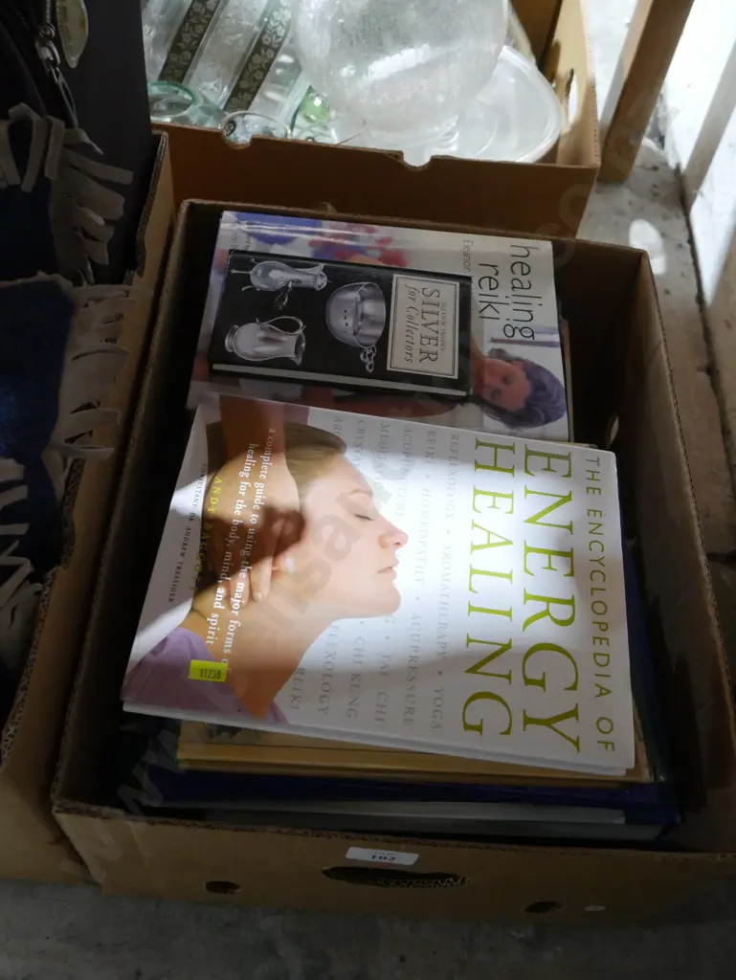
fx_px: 963
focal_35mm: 34
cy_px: 490
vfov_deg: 53.9
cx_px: 368
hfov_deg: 41.8
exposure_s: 1/50
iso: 3200
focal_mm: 17
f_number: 4.5
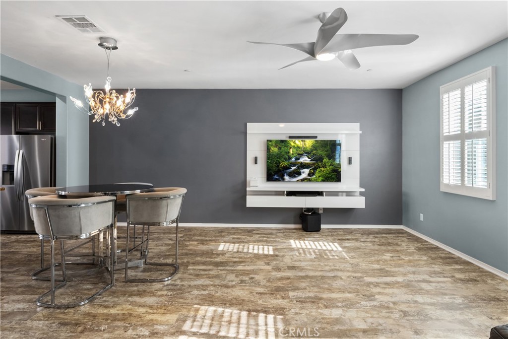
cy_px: 170
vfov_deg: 62.5
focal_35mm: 20
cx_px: 254
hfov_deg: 84.5
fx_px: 279
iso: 100
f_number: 22
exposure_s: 1
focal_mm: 19.8
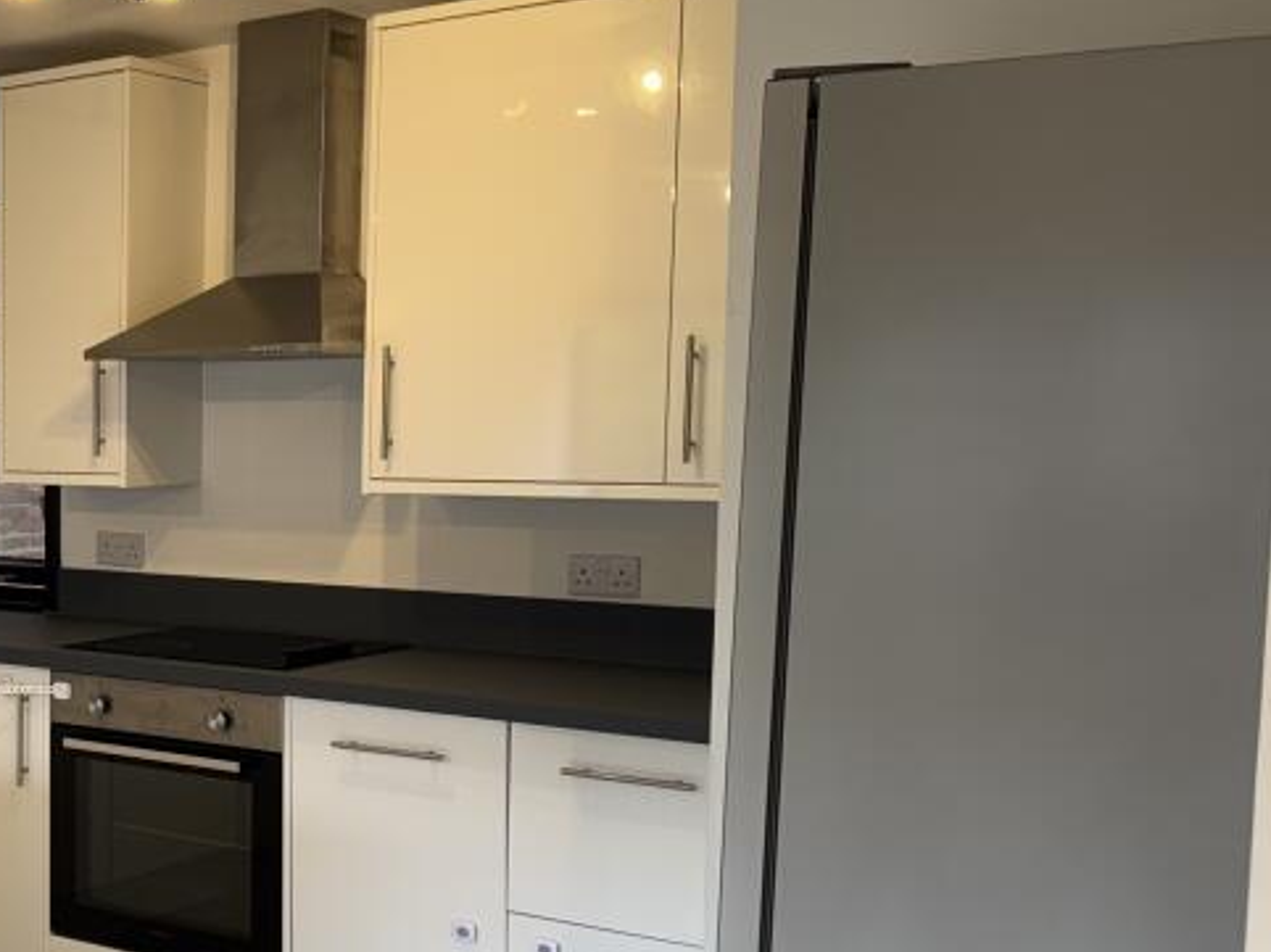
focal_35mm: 51
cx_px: -34
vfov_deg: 28.4
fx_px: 1872
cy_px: 593
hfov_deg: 33.8
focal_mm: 6.76
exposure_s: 1/100
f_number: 1.78
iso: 64
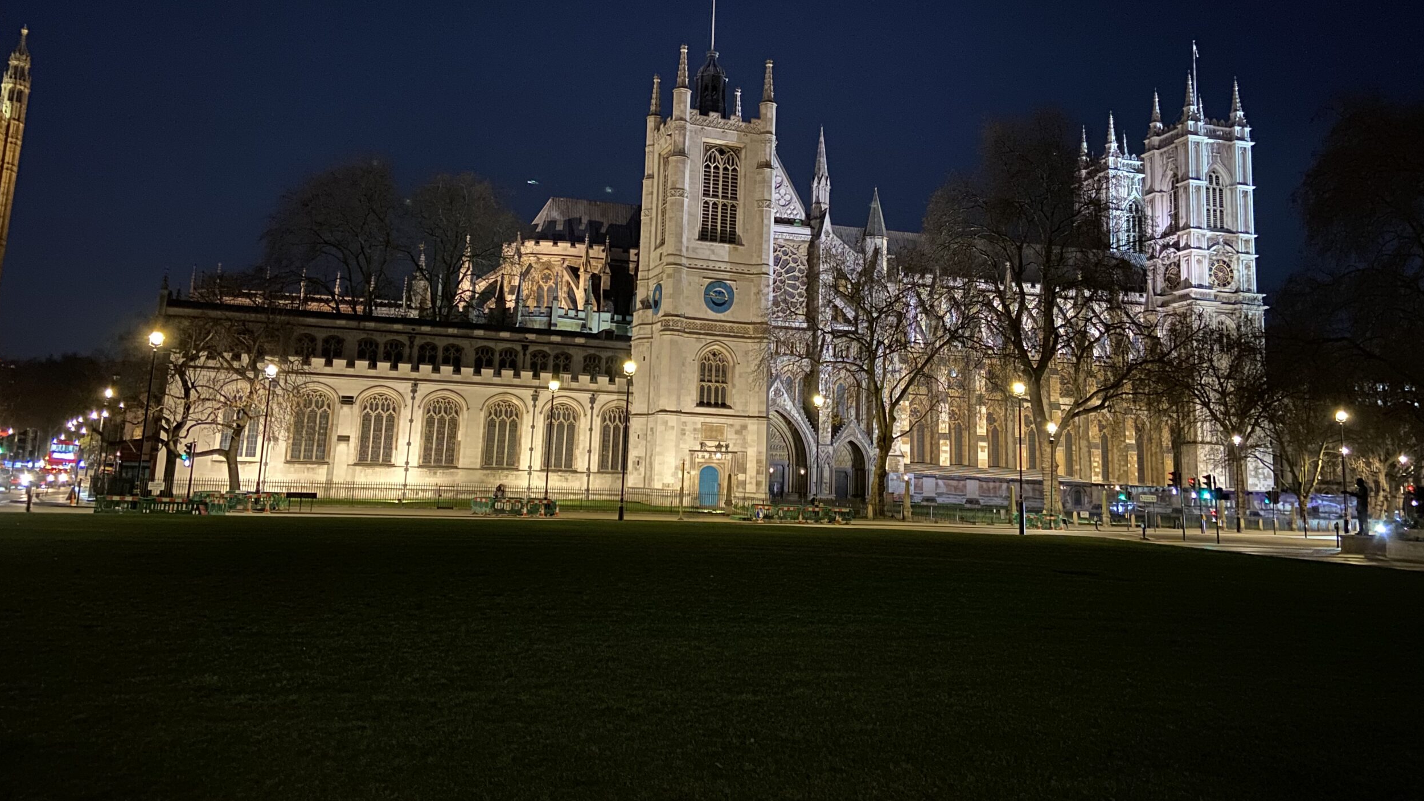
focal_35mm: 29
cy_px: 290
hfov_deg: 66.1
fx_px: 1095
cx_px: 716
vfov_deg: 39.9
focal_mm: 4.25
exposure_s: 1/8
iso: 640
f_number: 1.8
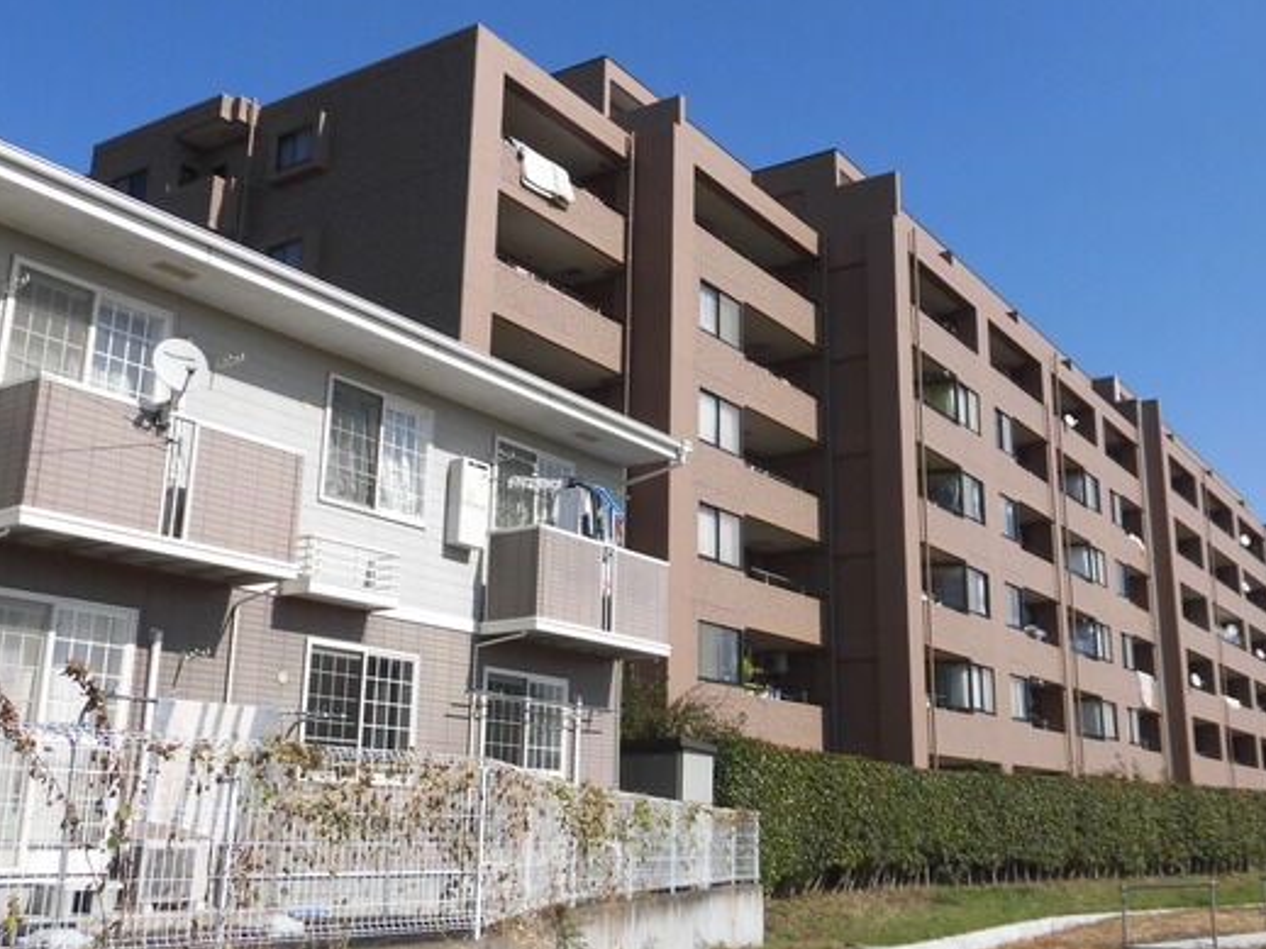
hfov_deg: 50.0
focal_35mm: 37
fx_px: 1353
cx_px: 722
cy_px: 451
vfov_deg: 38.6
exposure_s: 1/250
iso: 100
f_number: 8.8
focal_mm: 5.81
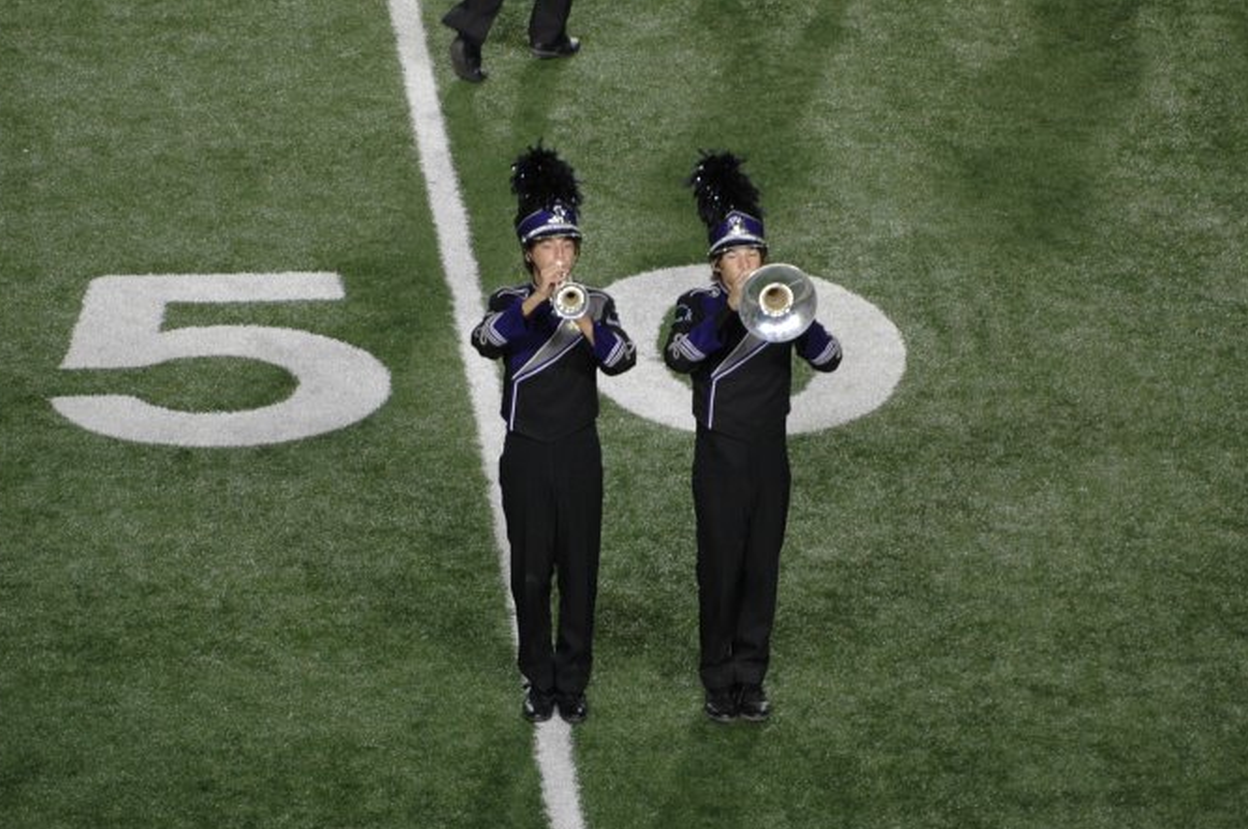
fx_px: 12465
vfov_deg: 3.8
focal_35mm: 360
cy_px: 406
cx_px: 631
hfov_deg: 5.7
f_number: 2.8
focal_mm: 200
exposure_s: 1/60
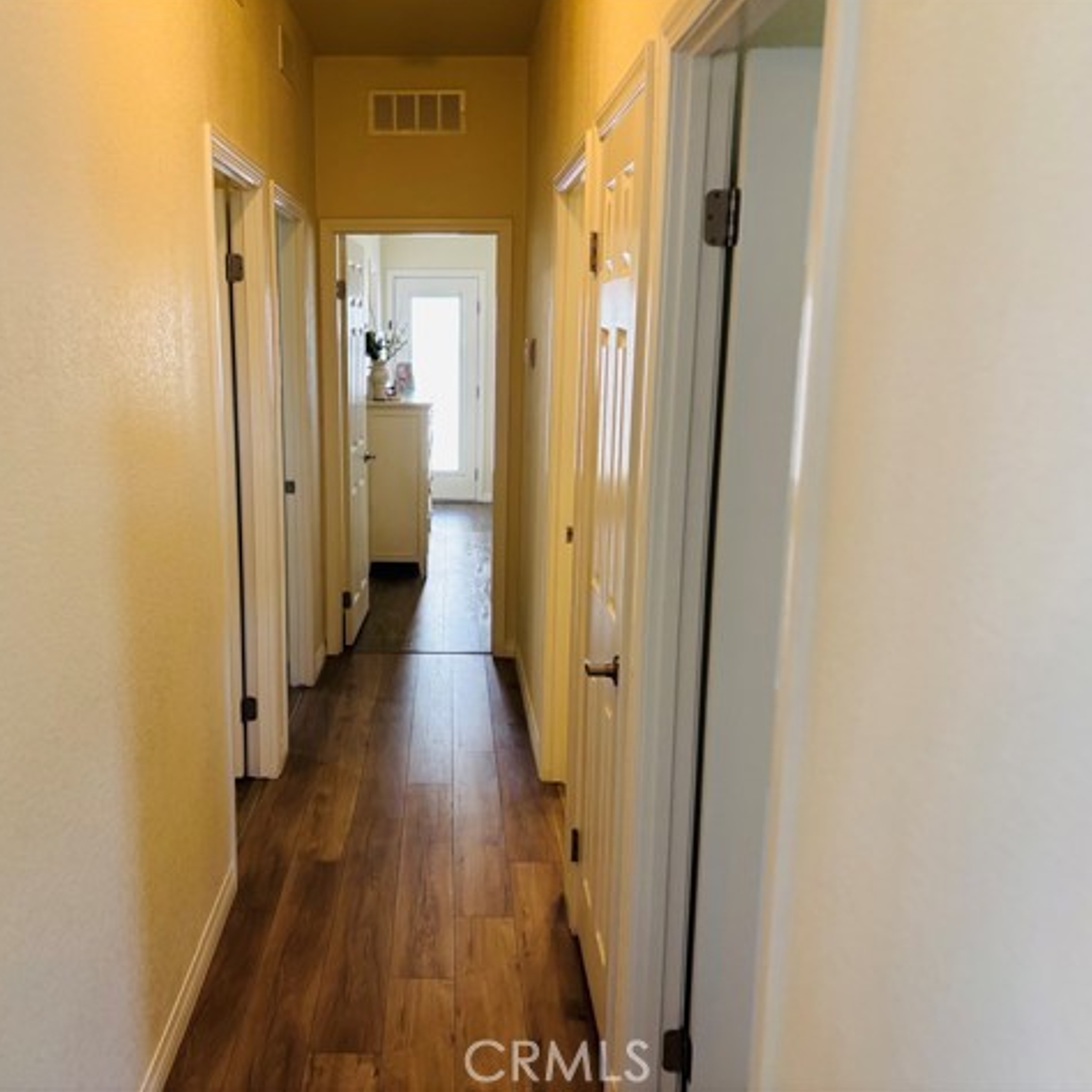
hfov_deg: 52.1
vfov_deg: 52.5
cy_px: 541
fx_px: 1106
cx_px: 431
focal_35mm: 31
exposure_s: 1/60
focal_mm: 5.96
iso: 100
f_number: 1.6
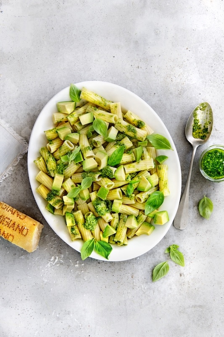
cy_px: 168
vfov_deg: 41.1
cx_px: 112
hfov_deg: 28.1
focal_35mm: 48
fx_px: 448
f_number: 5.6
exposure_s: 1/25
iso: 400
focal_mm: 48
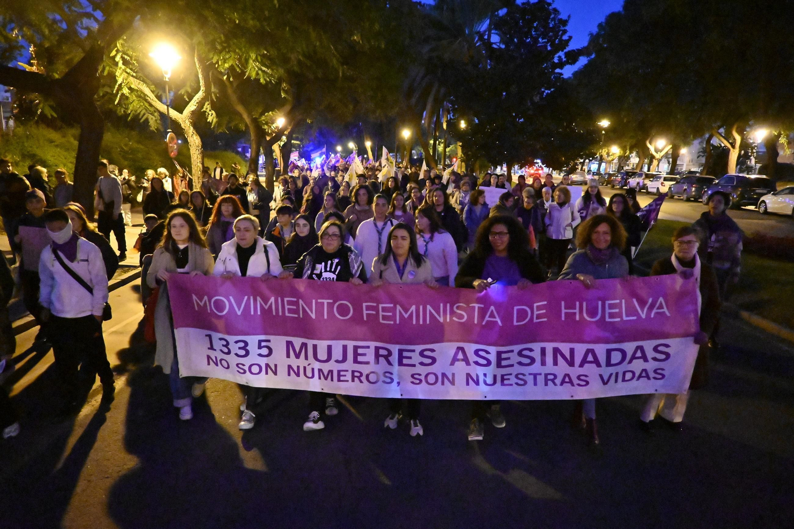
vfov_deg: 53.1
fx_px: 529
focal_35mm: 24
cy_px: 264
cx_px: 397
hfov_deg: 73.8
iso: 16000
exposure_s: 1/160
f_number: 3.5
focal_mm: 16
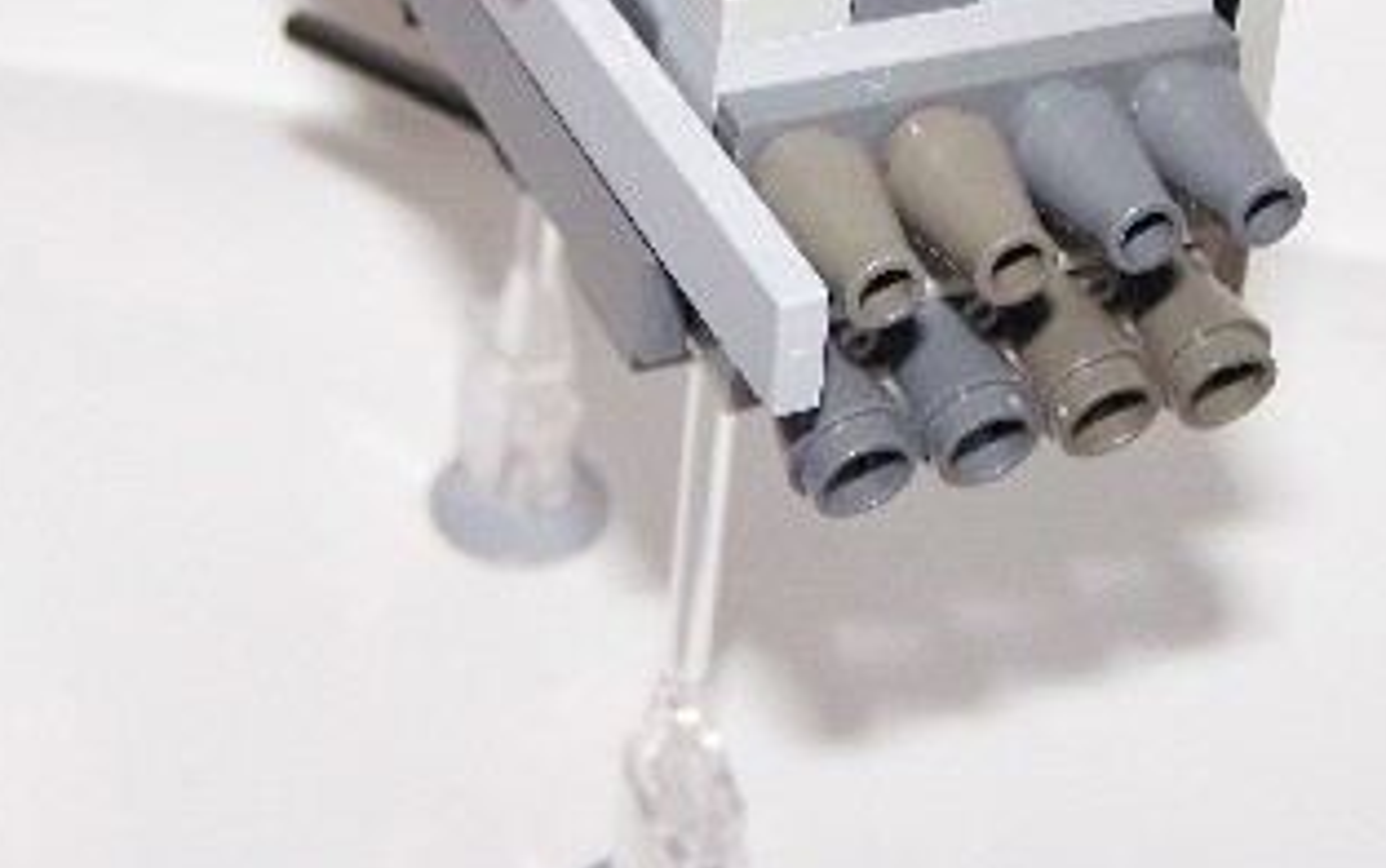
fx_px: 3515
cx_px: 817
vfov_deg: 14.0
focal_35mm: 93
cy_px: 206
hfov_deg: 22.3
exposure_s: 1/60
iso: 80
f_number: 2.9
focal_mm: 7.1
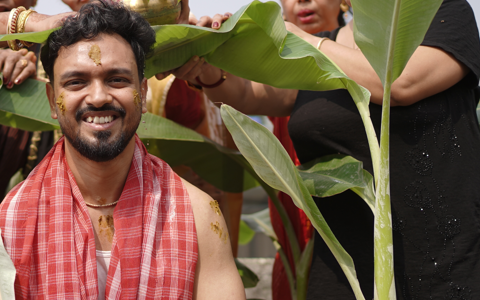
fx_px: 1033
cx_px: 124
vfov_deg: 16.5
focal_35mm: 79
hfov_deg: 25.9
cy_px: 183
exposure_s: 1/2500
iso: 80
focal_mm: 35
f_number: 1.8
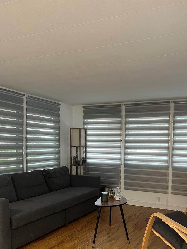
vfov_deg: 54.7
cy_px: 157
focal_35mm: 33
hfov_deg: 42.6
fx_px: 238
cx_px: 117
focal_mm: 5.1
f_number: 1.6
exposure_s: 1/60
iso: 250
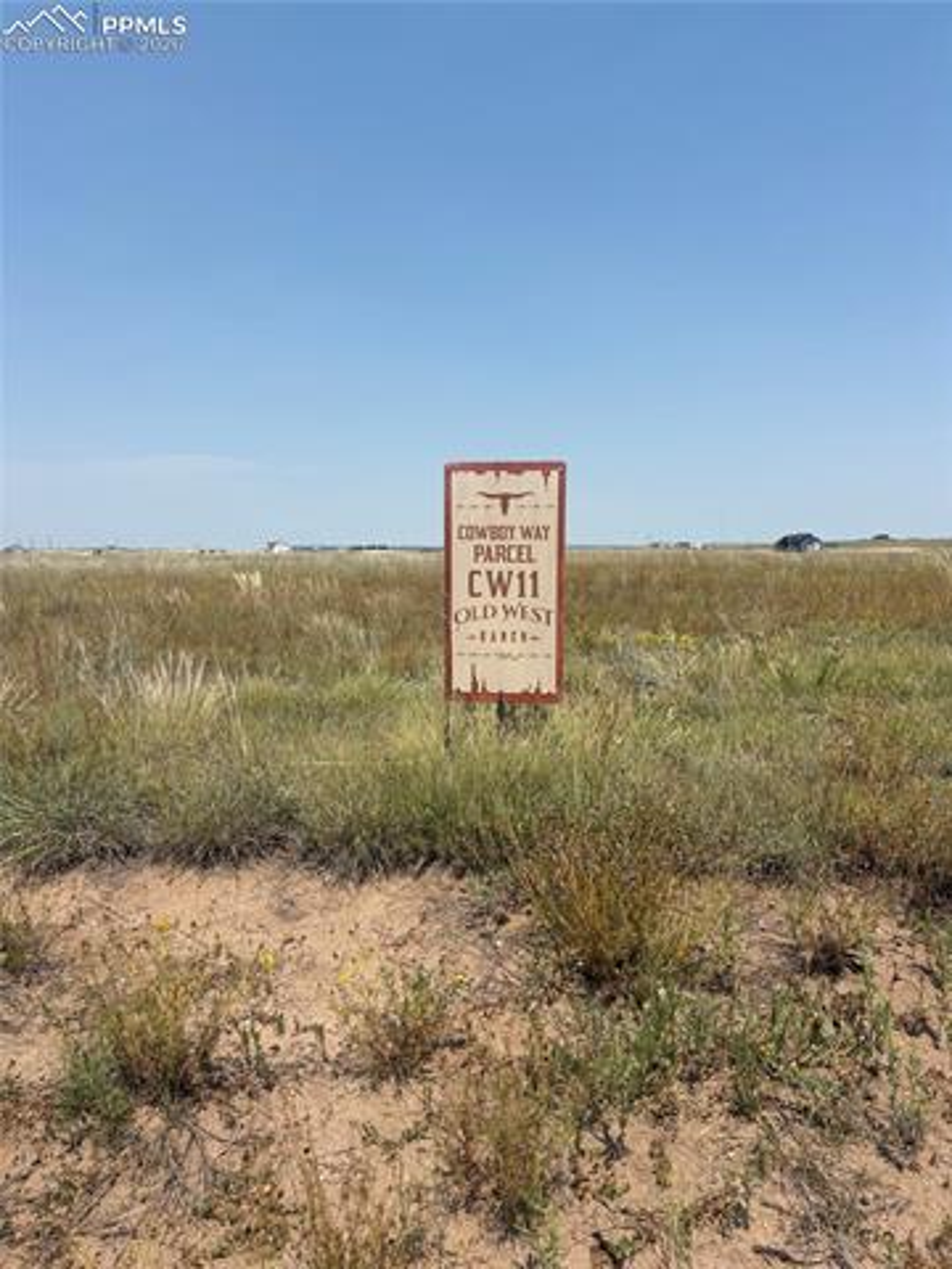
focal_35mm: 26
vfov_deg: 67.3
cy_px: 634
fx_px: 953
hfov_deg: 53.1
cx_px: 476
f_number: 1.6
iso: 50
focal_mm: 5.96
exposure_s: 1/4608
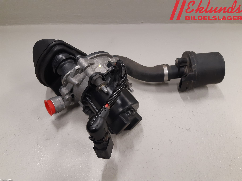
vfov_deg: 53.1
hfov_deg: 67.3
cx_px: 121
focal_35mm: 26
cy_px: 90
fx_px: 182
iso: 125
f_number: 1.7
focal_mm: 3.93
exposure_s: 1/50
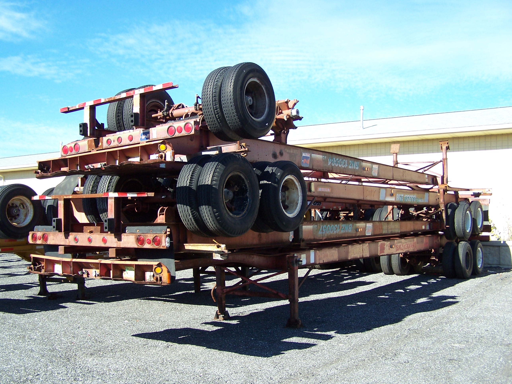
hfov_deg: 49.0
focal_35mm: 38
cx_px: 256
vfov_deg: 37.7
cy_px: 192
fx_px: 562
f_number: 2.8
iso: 80
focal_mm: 6.3
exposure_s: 1/500
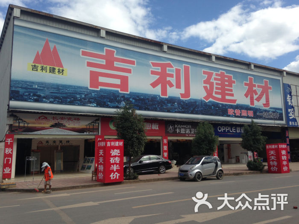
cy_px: 112
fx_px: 285
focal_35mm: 33
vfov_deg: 42.9
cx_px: 150
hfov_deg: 55.4
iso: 50
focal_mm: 4.12
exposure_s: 1/1290
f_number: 2.4
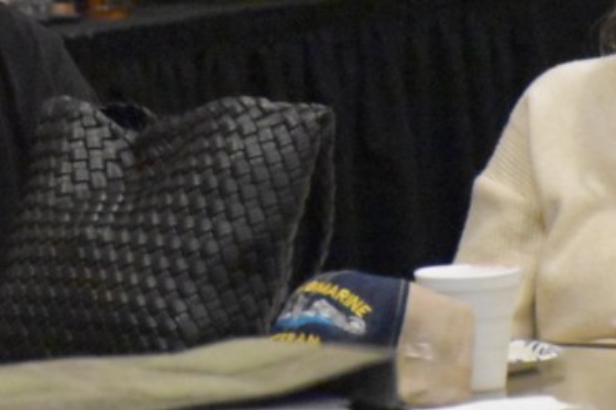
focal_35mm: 490
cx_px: 226
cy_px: -53
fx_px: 8373
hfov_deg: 4.2
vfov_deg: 2.8
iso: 12800
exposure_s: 1/80
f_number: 5.6
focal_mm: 105
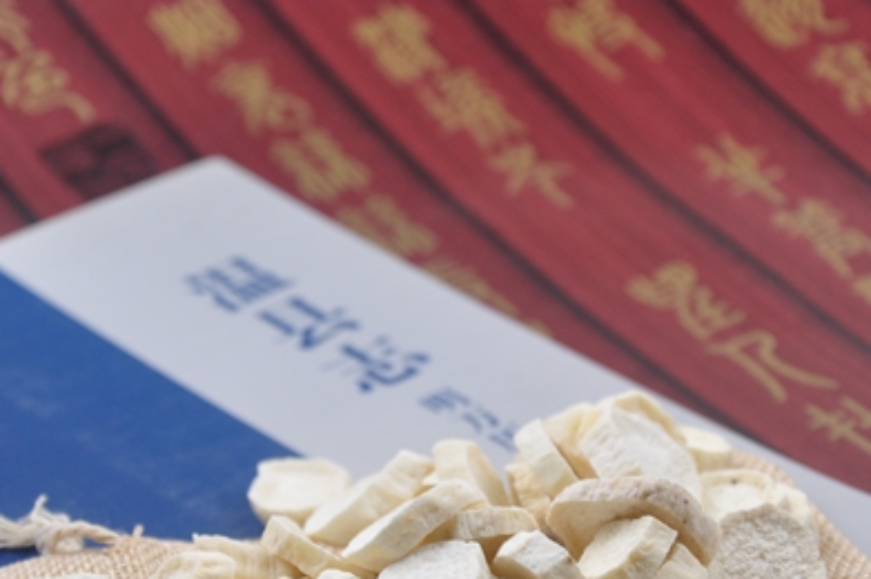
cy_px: 409
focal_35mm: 115
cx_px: 448
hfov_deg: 17.8
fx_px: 2780
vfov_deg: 11.9
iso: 400
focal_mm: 50
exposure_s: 1/40
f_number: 7.1
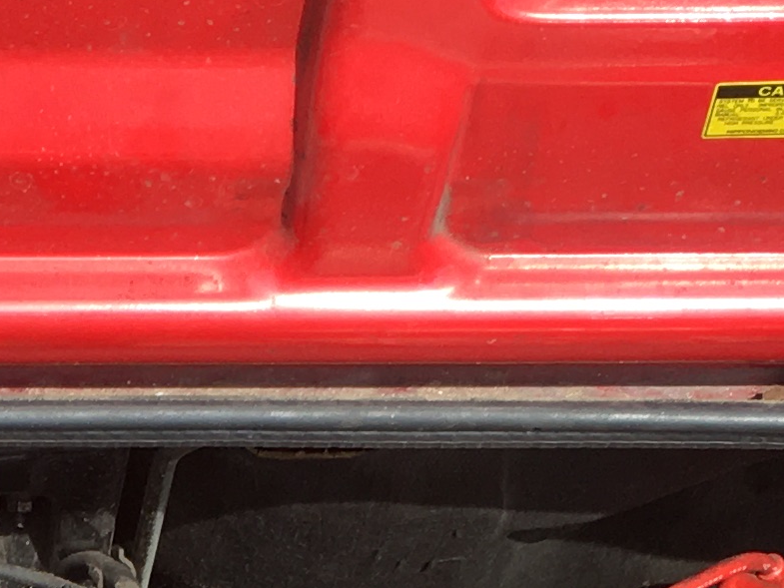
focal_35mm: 149
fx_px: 3375
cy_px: 1151
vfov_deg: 9.4
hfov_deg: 13.0
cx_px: -126
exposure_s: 1/405
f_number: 2.2
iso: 25
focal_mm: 4.15
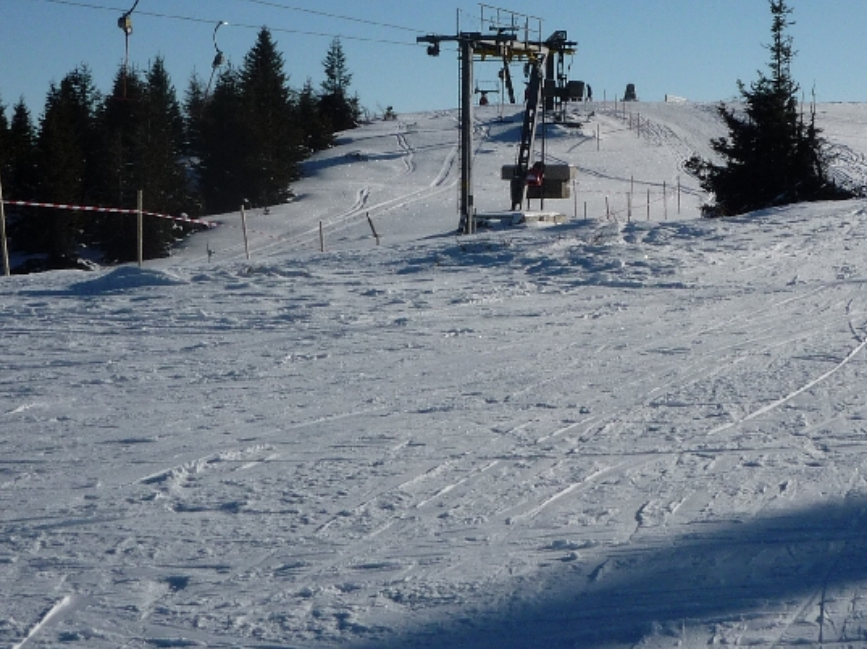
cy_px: 210
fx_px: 2052
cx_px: 578
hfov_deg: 23.7
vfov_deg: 17.9
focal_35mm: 82
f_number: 8
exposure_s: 1/640
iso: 100
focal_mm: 7
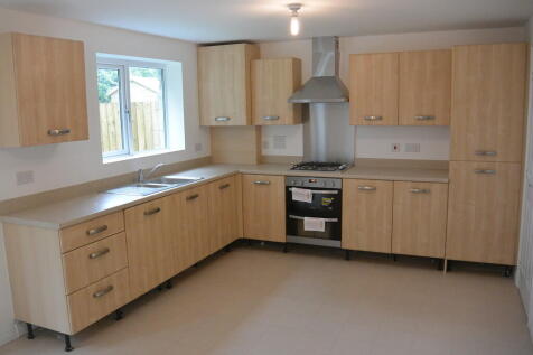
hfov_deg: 63.7
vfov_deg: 44.9
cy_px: 178
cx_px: 266
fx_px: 429
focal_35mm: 29
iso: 800
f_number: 3.5
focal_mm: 11
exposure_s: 1/60
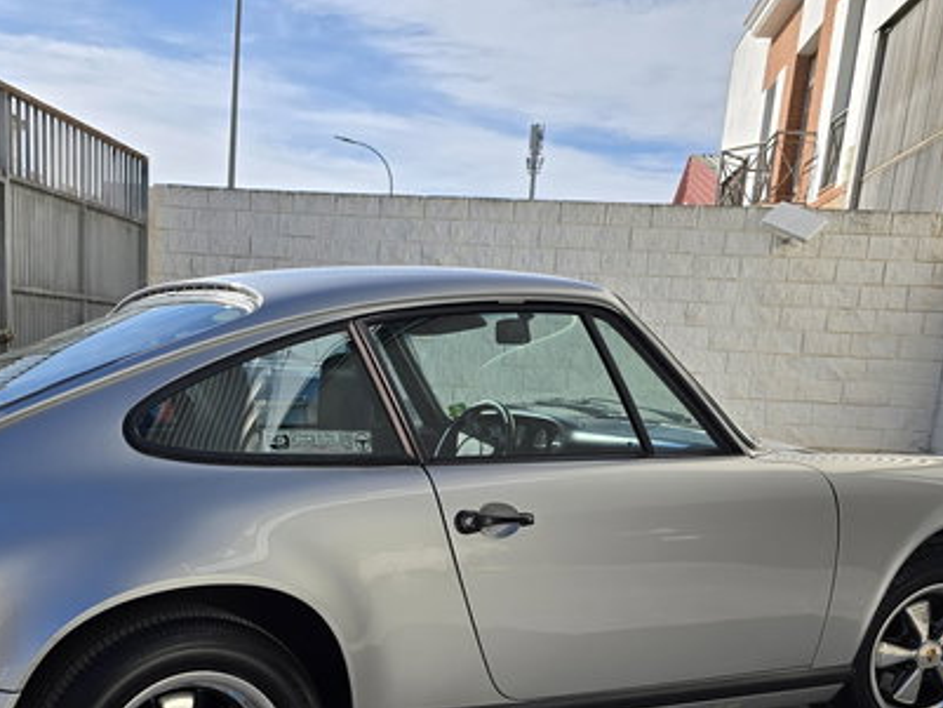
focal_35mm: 44
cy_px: 673
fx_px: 1199
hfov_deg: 42.5
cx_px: 329
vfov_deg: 31.0
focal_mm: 6.3
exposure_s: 1/887
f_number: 1.7
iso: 12
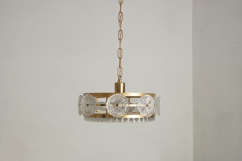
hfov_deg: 46.4
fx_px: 282
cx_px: 121
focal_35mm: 42
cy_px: 80
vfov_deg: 31.9
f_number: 5.6
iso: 400
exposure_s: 1/125
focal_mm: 28
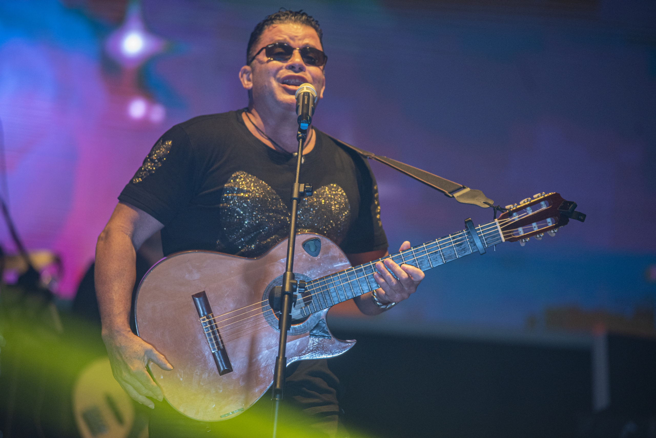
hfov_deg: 10.3
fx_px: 3646
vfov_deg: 6.9
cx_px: 328
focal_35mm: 200
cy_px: 219
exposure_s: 1/320
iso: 1600
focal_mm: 200
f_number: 2.8
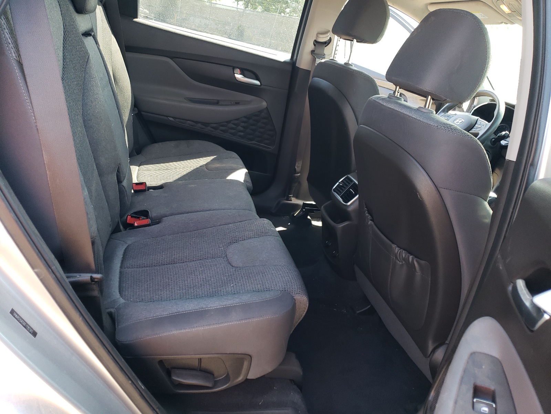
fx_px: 414
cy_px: 207
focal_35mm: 26
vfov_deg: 53.1
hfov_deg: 67.3
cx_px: 276
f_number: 1.5
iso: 69
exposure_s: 1/120
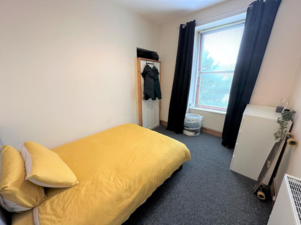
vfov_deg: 85.7
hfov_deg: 102.1
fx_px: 122
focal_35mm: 14
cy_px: 112
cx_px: 150
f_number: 2.2
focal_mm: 2.22
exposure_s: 1/68
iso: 320
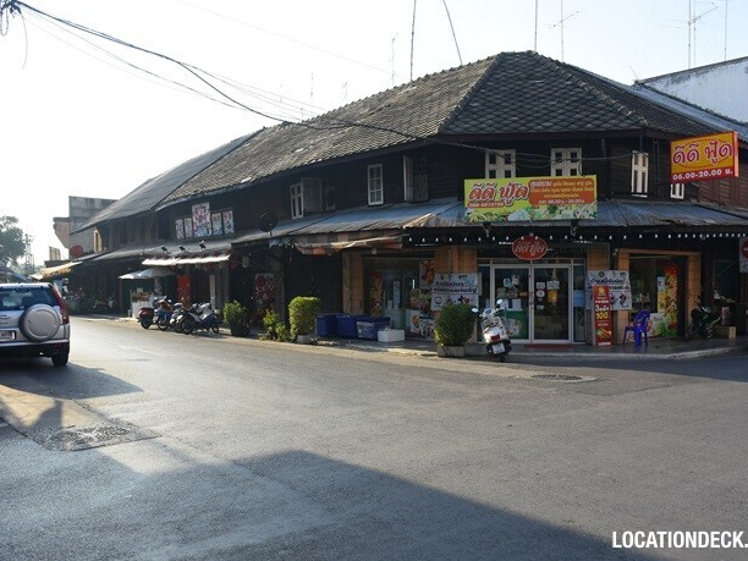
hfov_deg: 55.4
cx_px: 376
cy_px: 278
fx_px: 713
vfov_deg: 42.9
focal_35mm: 33
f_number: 6.3
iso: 125
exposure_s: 1/250
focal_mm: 20
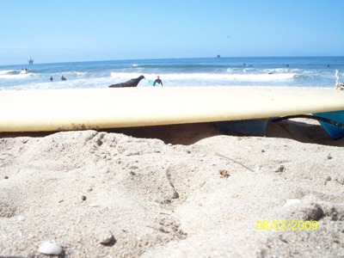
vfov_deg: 38.7
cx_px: 172
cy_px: 129
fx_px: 368
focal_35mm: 37
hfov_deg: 50.1
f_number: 6.7
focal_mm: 7.9
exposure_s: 1/1250
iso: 400
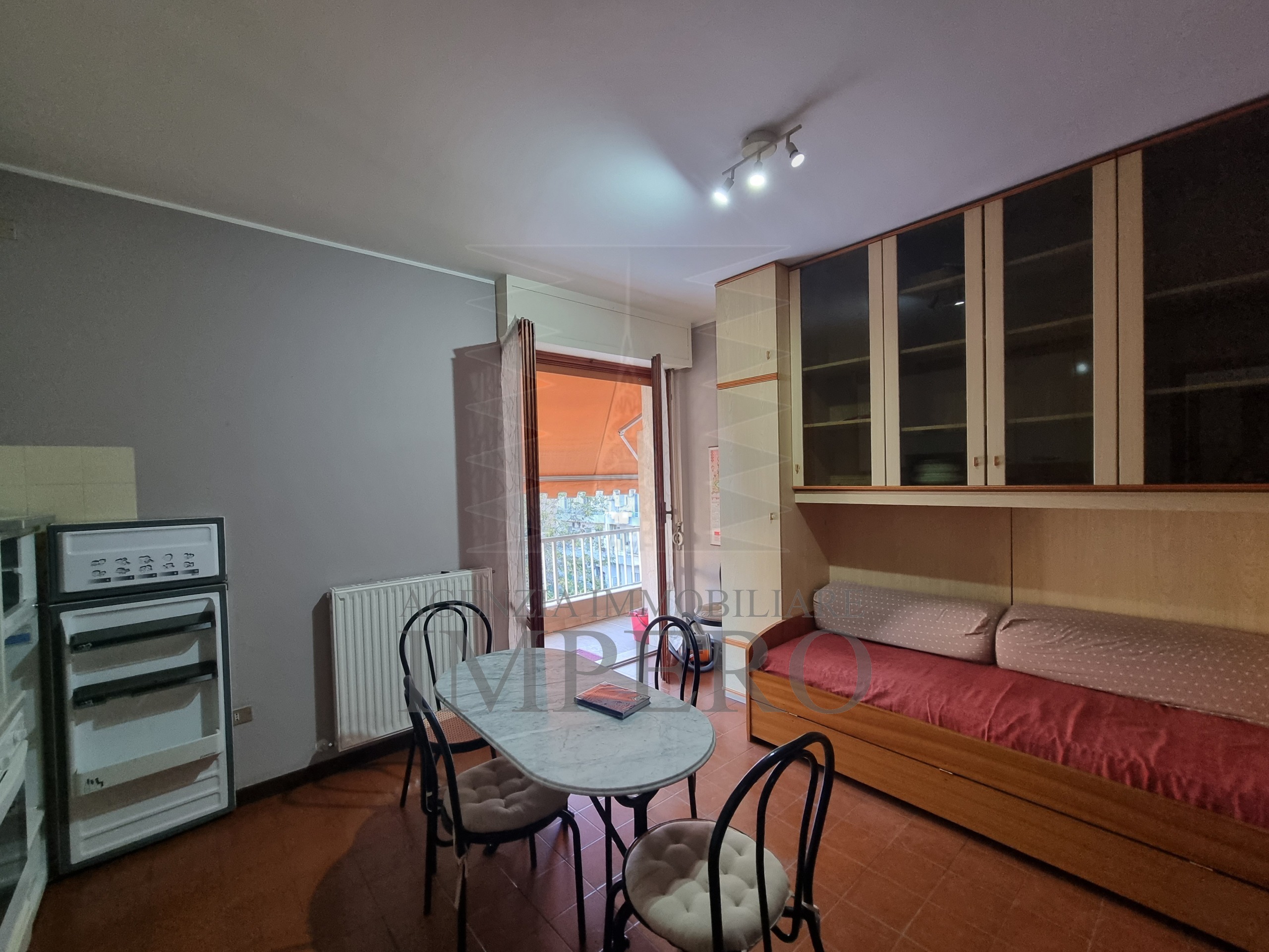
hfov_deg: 106.2
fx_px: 477
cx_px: 634
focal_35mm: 13
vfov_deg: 89.9
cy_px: 476
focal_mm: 2.2
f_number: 2.2
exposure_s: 1/50
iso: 400
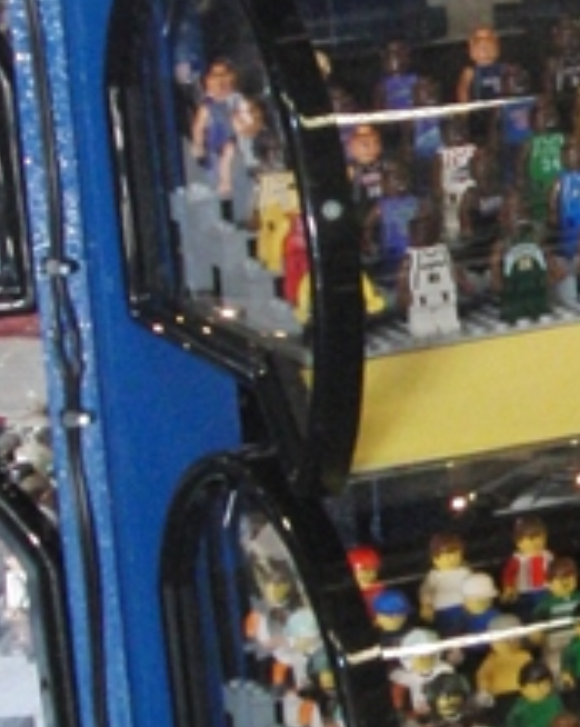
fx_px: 4040
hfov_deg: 8.1
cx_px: 747
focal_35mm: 188
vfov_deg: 10.3
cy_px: 303
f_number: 3.1
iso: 400
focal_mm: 7.2
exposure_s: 1/60
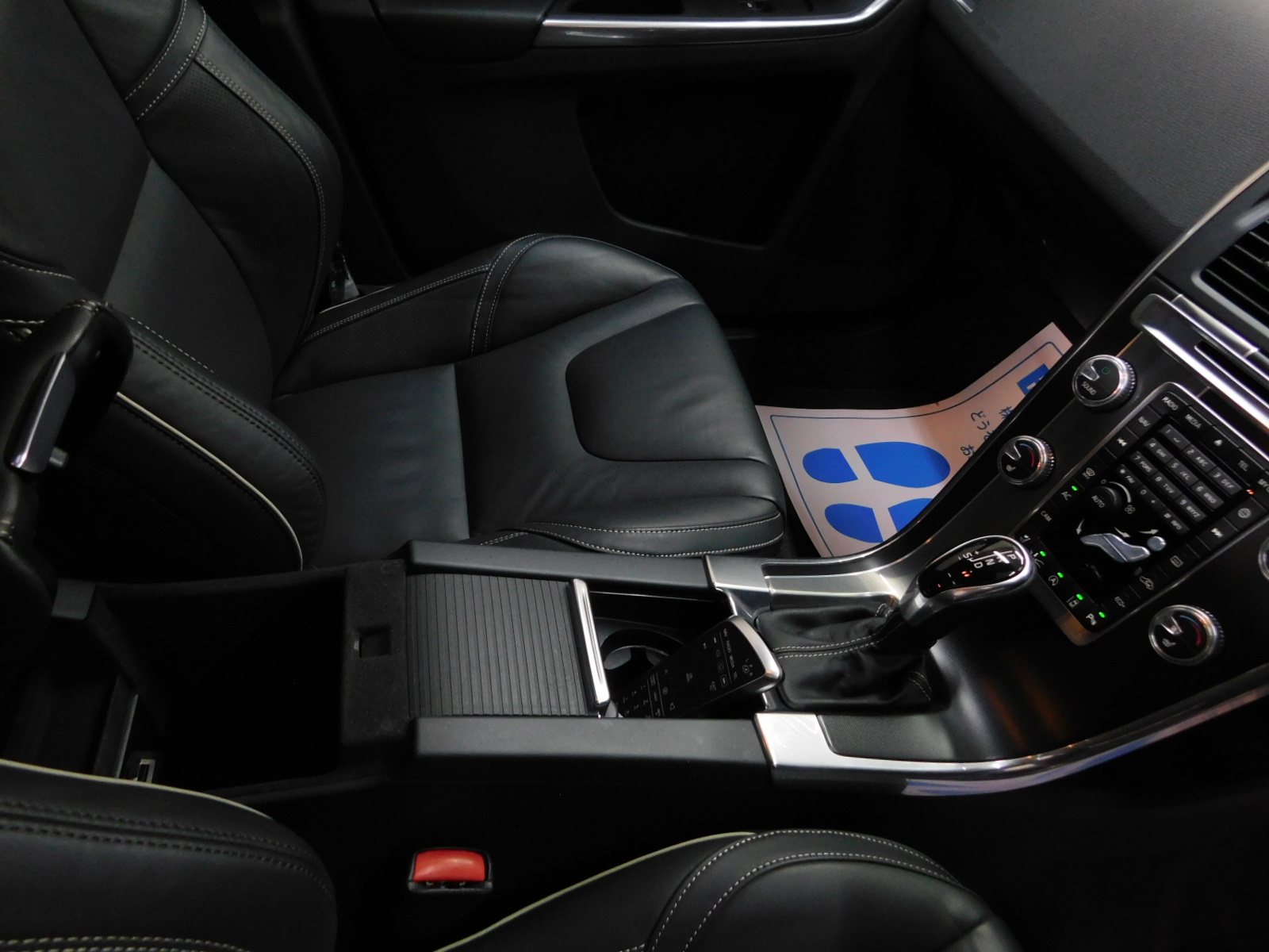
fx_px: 843
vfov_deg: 58.9
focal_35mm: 23
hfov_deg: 73.9
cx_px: 634
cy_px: 476
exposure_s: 1/25
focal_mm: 4
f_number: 3
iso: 400
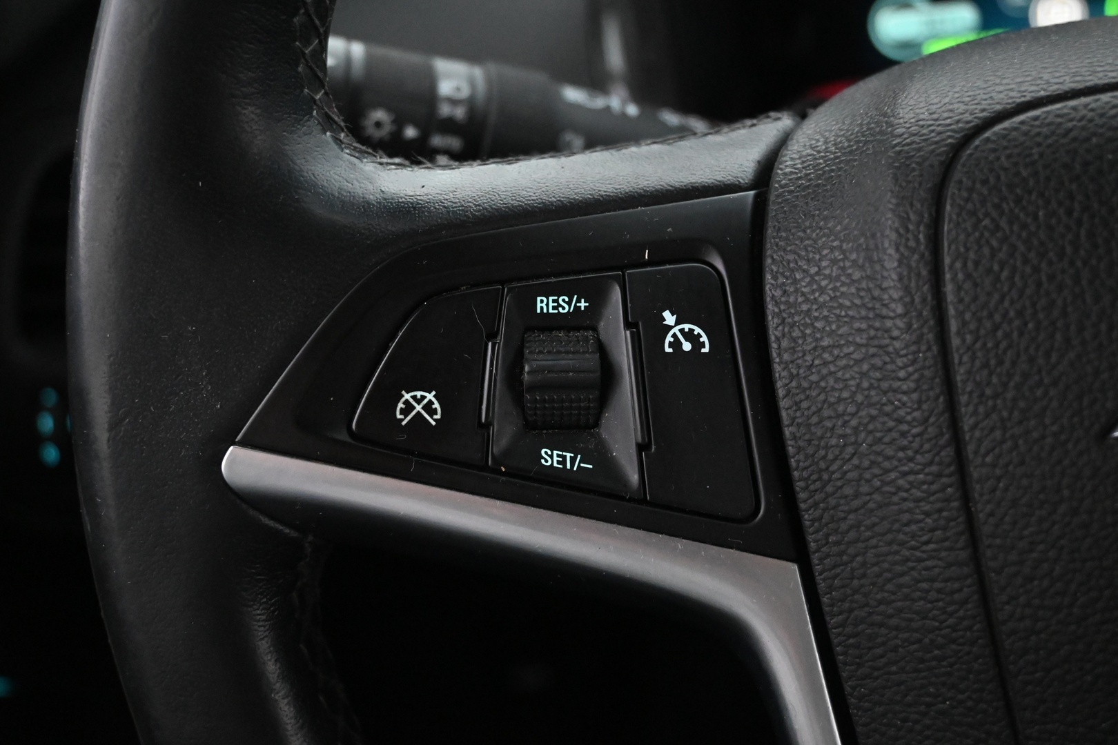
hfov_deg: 40.0
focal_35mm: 50
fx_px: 1537
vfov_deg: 27.3
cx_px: 559
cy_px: 372
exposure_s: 1/50
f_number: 5
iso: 6400
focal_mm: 33
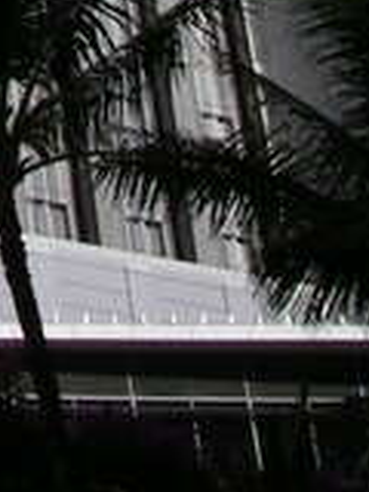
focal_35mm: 190
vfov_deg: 9.5
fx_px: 2700
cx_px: -458
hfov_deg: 7.4
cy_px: -612
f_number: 6.6
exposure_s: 1/400
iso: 80
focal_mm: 6.3
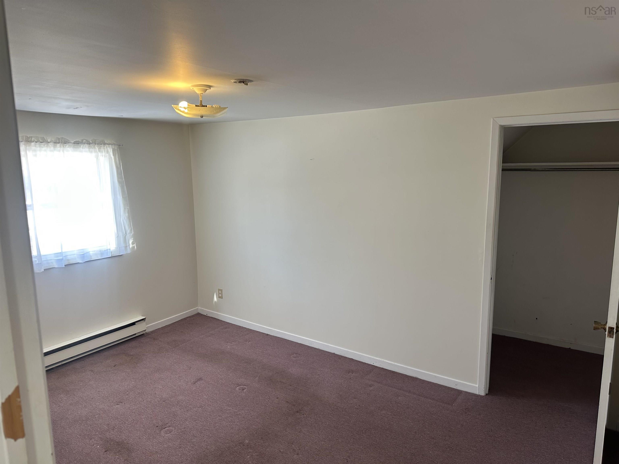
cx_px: 310
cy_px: 232
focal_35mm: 24
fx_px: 429
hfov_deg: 71.6
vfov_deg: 56.8
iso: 64
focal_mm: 6.86
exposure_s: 1/121
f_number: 1.78
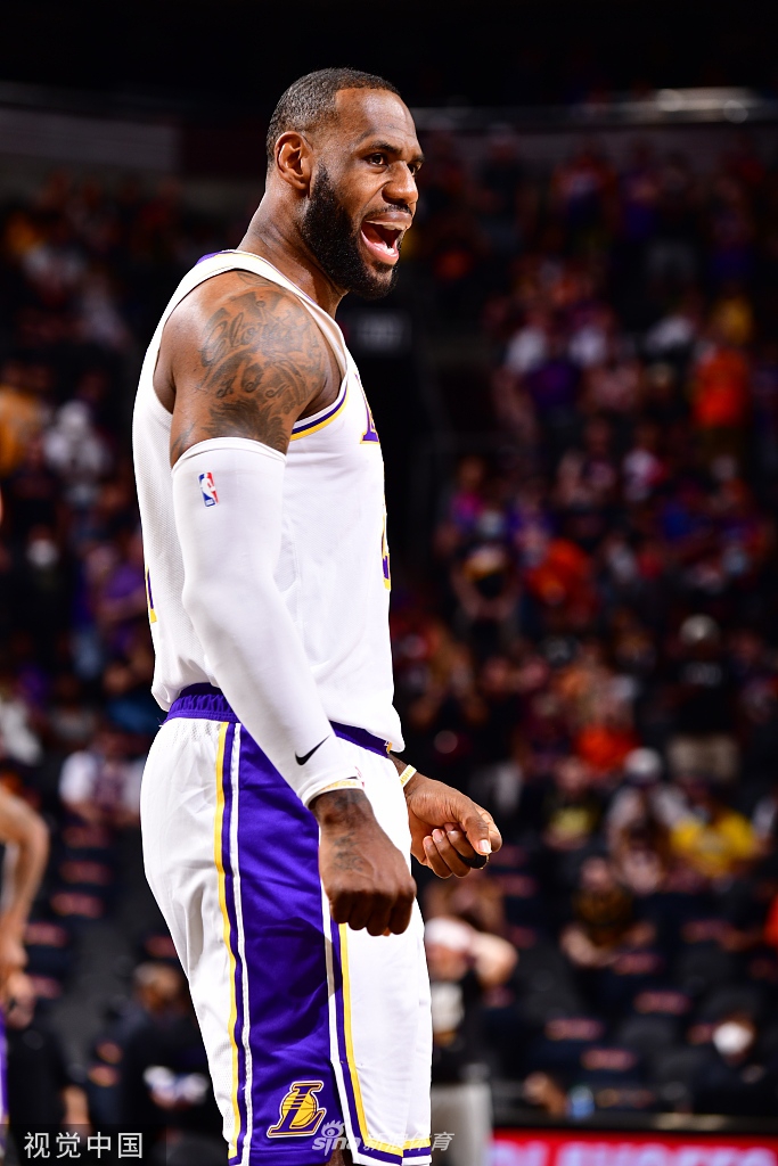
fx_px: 7129
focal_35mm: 220
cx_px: 389
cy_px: 583
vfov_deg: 9.4
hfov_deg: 6.2
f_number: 5.6
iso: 320
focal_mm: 220
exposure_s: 1/250
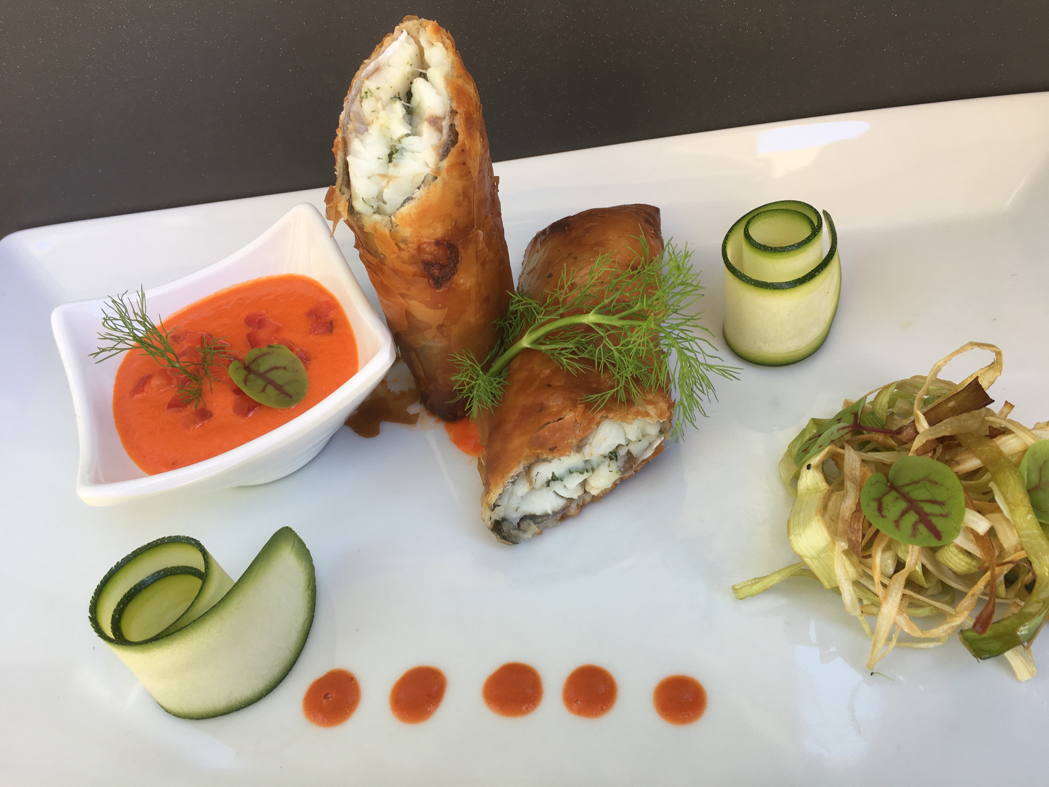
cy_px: 394
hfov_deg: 61.7
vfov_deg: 48.2
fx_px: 879
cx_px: 524
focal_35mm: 29
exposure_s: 1/50
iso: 25
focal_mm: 4.15
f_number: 2.2
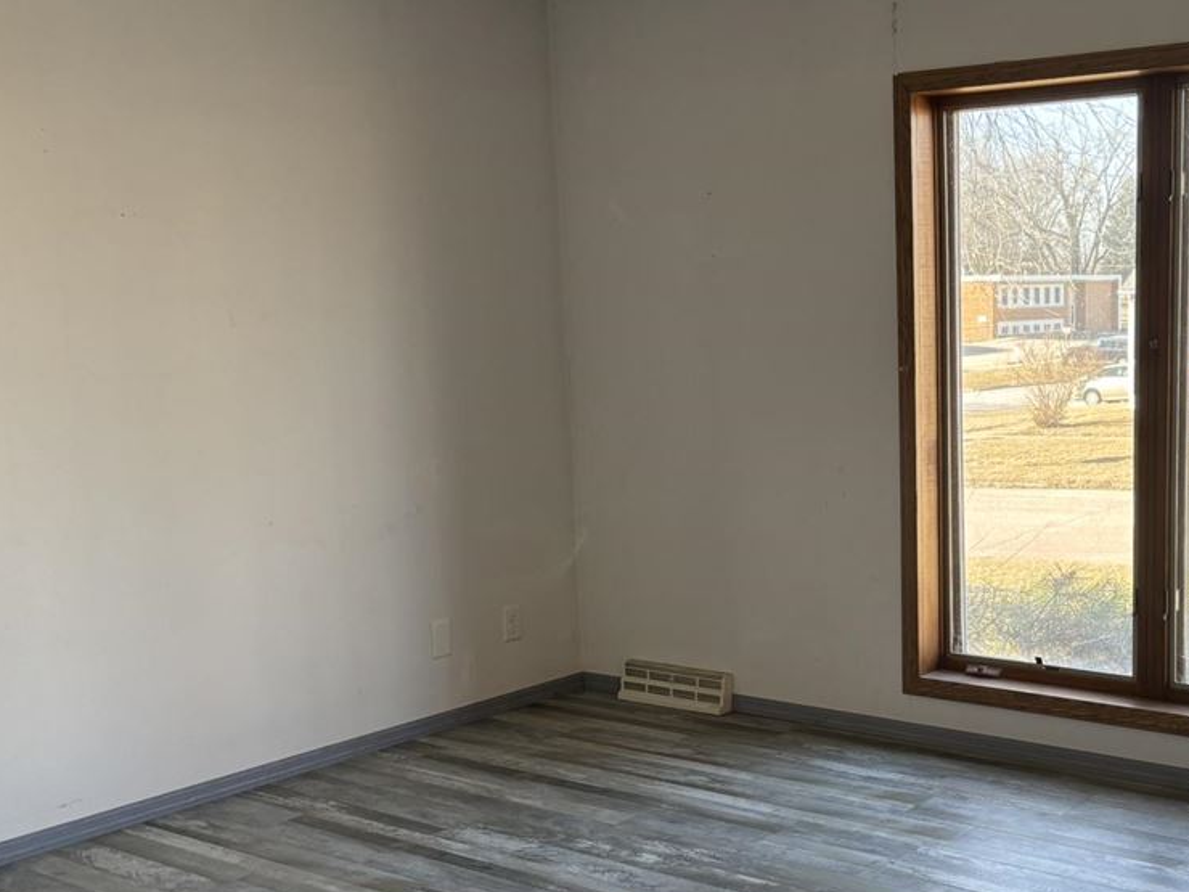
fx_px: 1546
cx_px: 943
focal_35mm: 45
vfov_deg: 32.1
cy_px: 501
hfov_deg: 40.4
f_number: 1.6
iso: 80
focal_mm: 5.96
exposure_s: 1/60
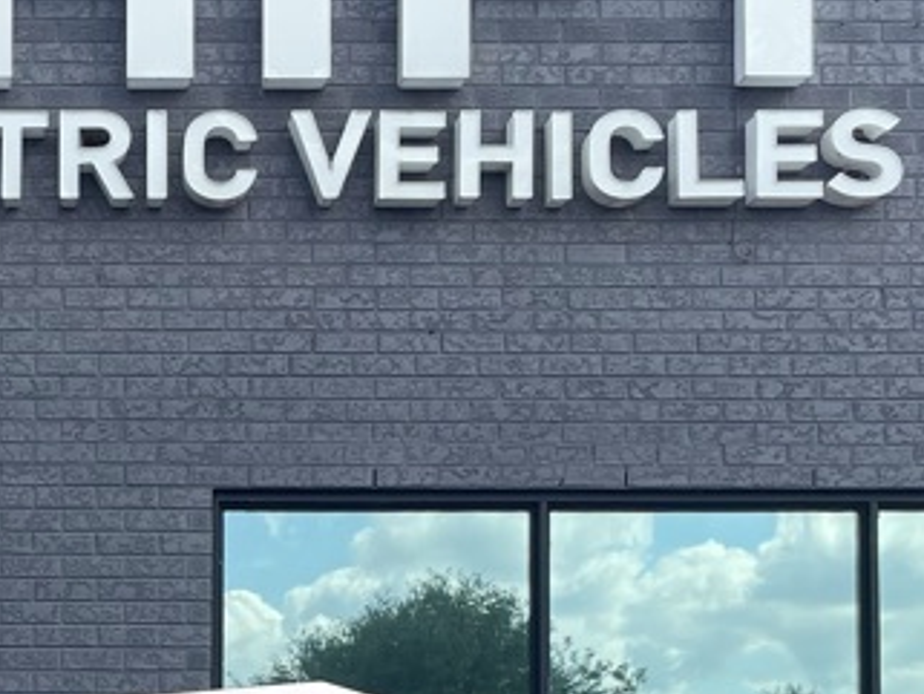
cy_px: 772
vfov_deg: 17.2
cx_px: 35
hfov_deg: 22.8
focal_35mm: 83
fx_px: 2216
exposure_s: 1/1289
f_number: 1.6
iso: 32
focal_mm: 4.2
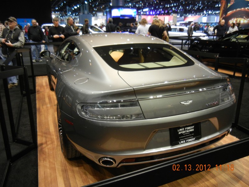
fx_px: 216
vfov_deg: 46.8
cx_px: 124
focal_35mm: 30
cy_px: 94
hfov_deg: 60.0
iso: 400
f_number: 3.5
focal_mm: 5.4
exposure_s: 1/44.8
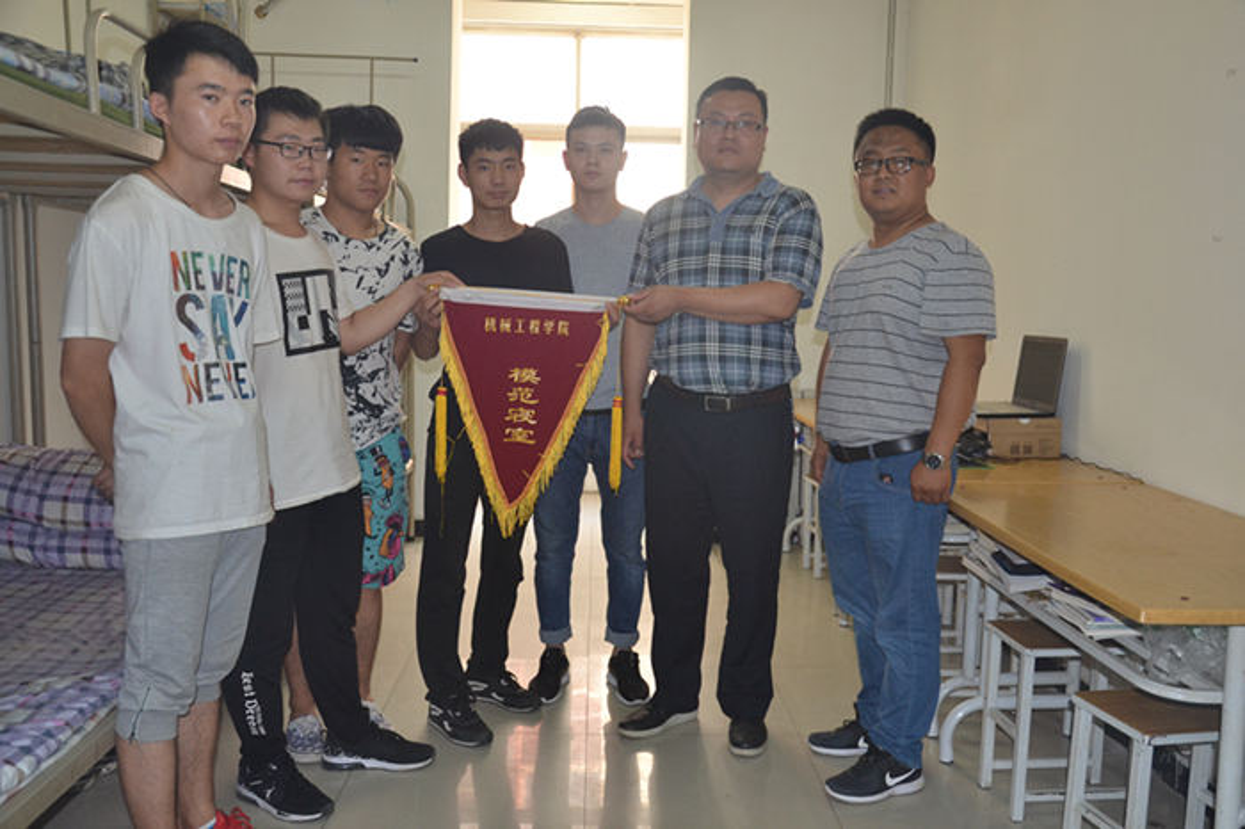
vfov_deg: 41.7
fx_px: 1089
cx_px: 622
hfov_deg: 59.5
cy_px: 414
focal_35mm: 32
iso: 800
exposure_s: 1/60
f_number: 3.8
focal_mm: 21
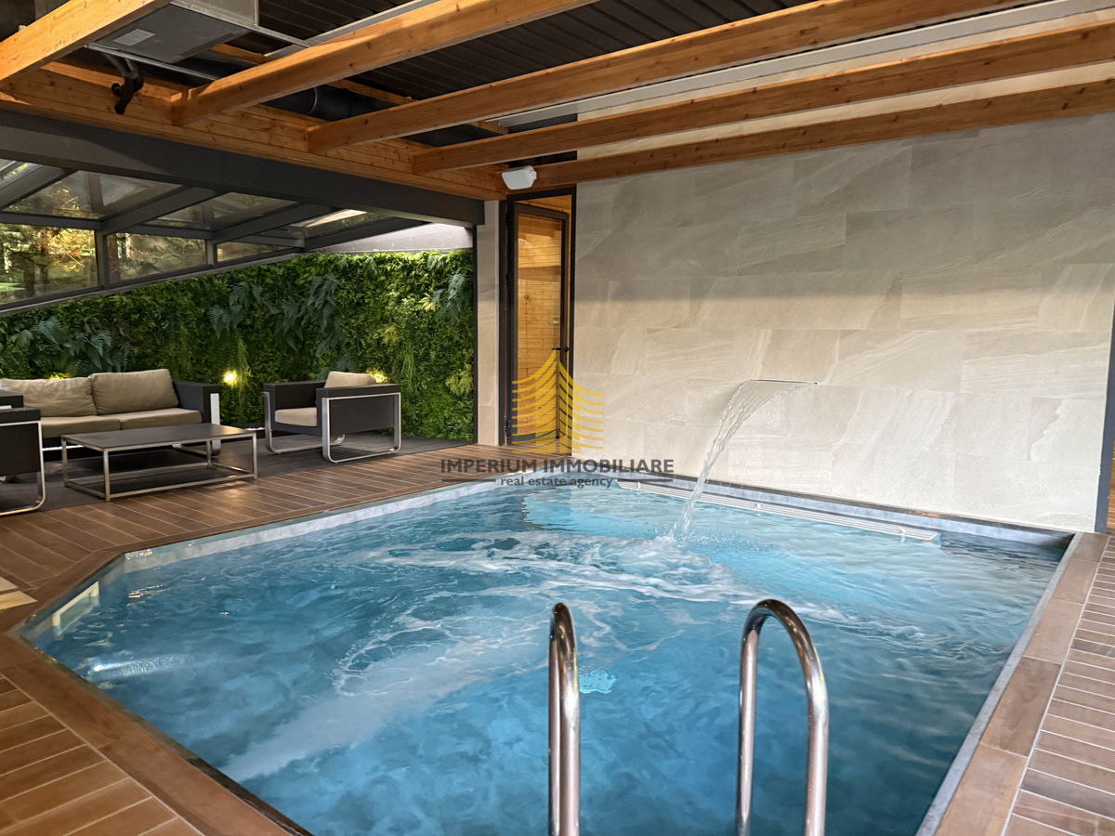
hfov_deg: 71.6
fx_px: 773
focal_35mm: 24
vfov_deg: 56.8
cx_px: 558
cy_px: 418
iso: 640
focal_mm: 6.76
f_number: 1.78
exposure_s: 1/60
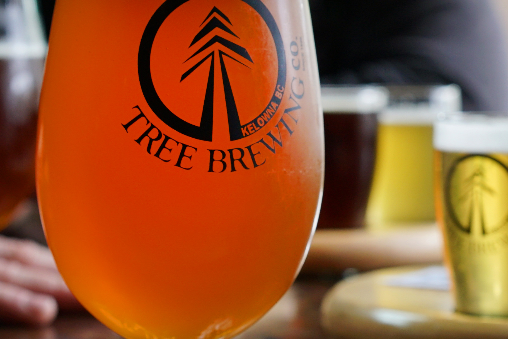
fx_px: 1807
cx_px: 448
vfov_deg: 10.7
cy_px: 123
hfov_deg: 15.8
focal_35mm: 128
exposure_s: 1/80
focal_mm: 55
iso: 400
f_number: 5.6
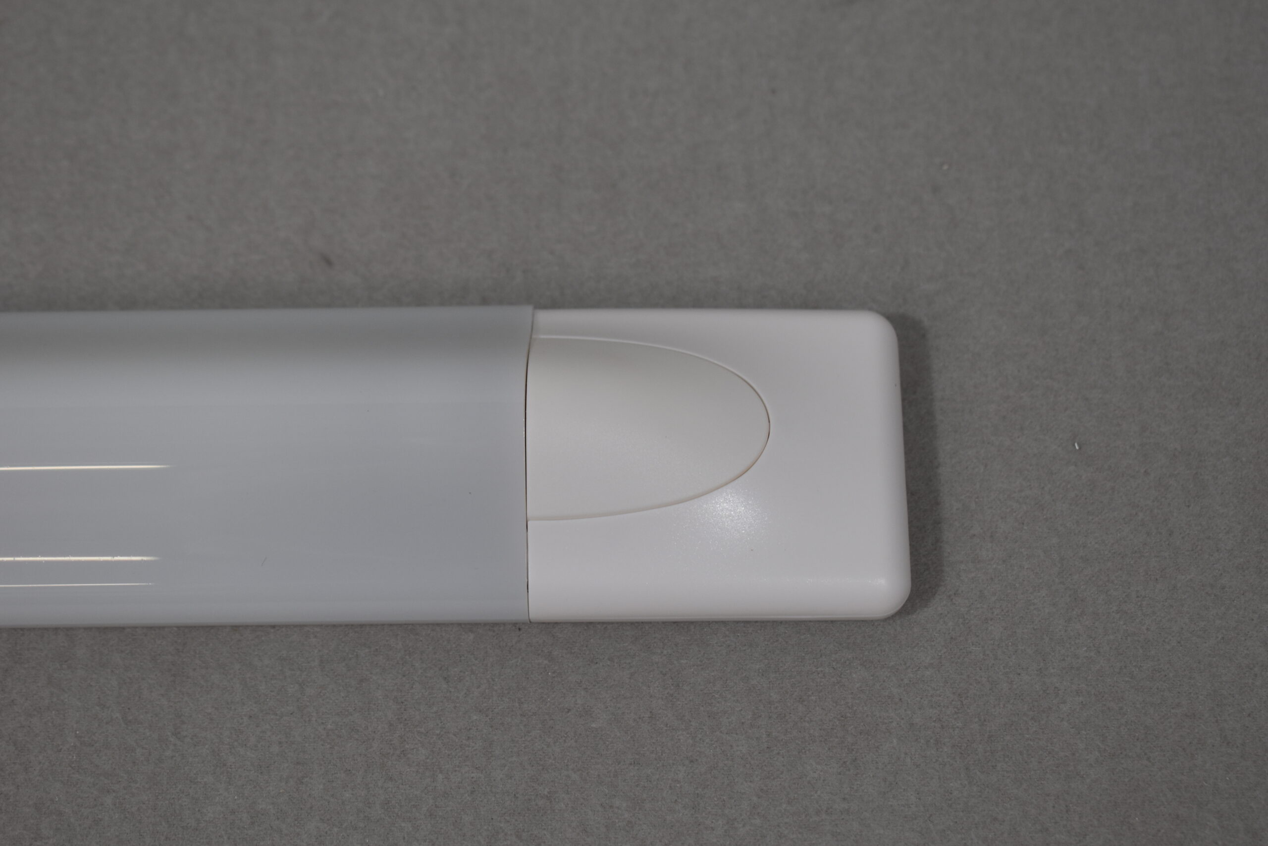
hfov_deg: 24.6
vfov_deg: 16.6
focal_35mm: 82
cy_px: 423
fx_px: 2906
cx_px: 634
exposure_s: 1/125
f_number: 5.6
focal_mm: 55
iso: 280
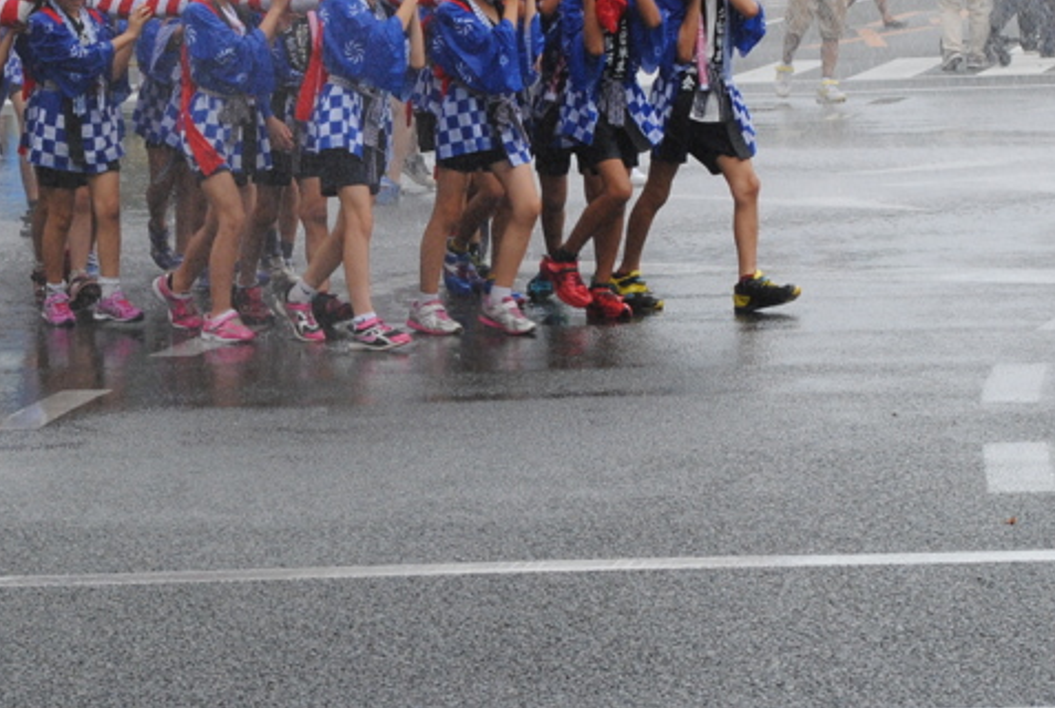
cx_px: 323
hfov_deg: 11.6
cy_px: -17
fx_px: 5199
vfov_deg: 7.7
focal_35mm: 177
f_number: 11
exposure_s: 1/200
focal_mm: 55
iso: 400
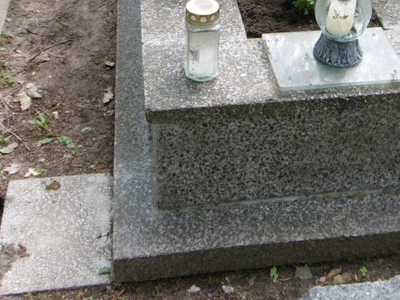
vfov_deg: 22.2
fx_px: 717
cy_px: -41
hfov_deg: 30.9
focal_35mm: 62
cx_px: 267
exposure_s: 1/80
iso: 100
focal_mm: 4.3
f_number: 3.1
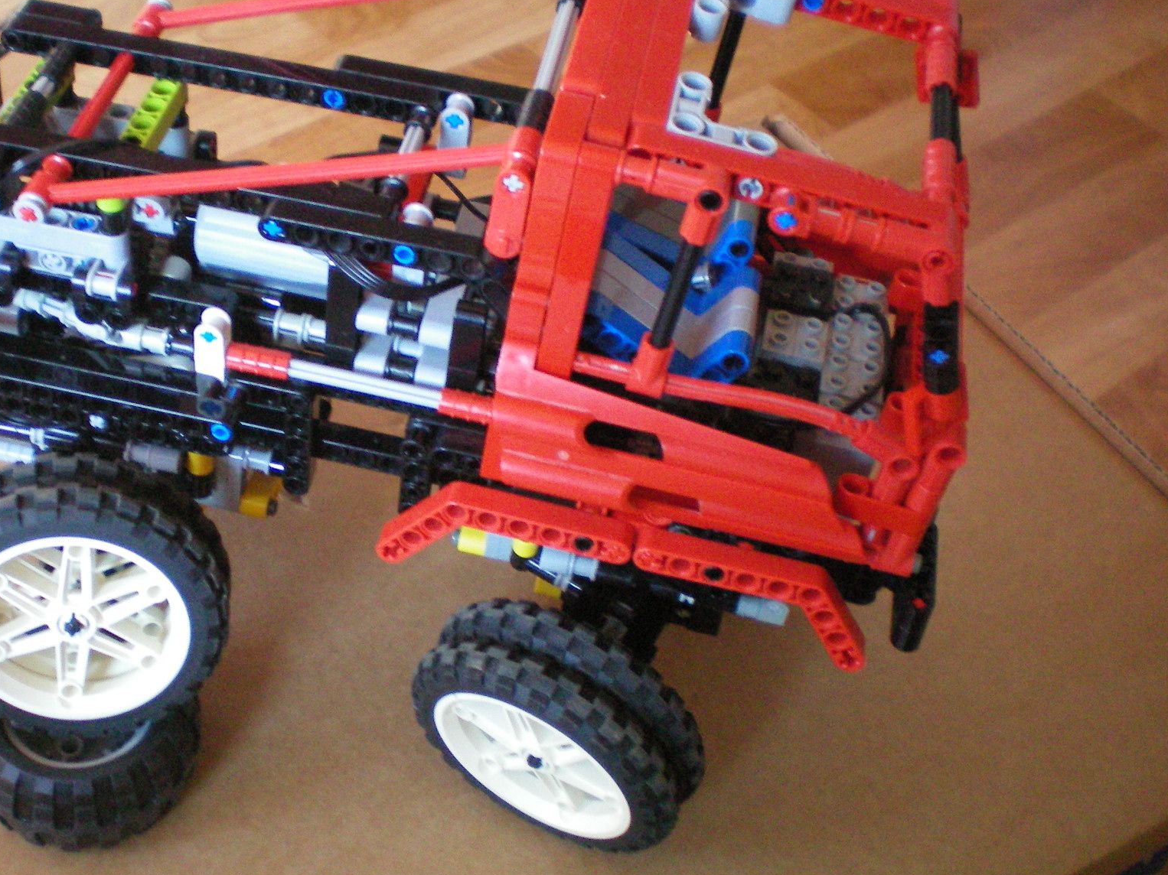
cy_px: 413
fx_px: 1721
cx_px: 438
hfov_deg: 37.3
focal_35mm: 51
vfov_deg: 28.5
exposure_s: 1/60
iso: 250
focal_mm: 6.3
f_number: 3.1
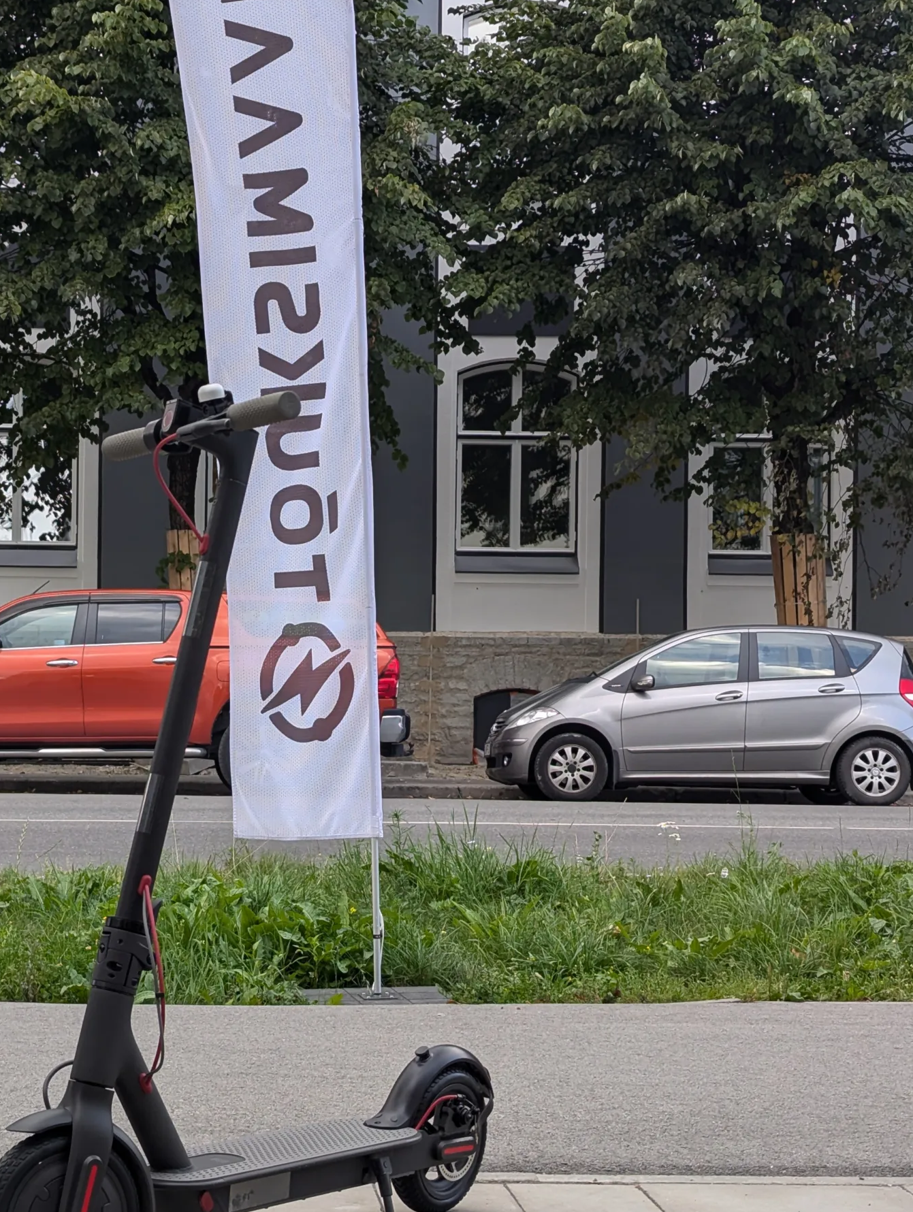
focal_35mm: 69
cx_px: 272
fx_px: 2420
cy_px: 650
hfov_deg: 21.2
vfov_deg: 28.1
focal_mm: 6.81
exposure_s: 1/212
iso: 41
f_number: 1.85
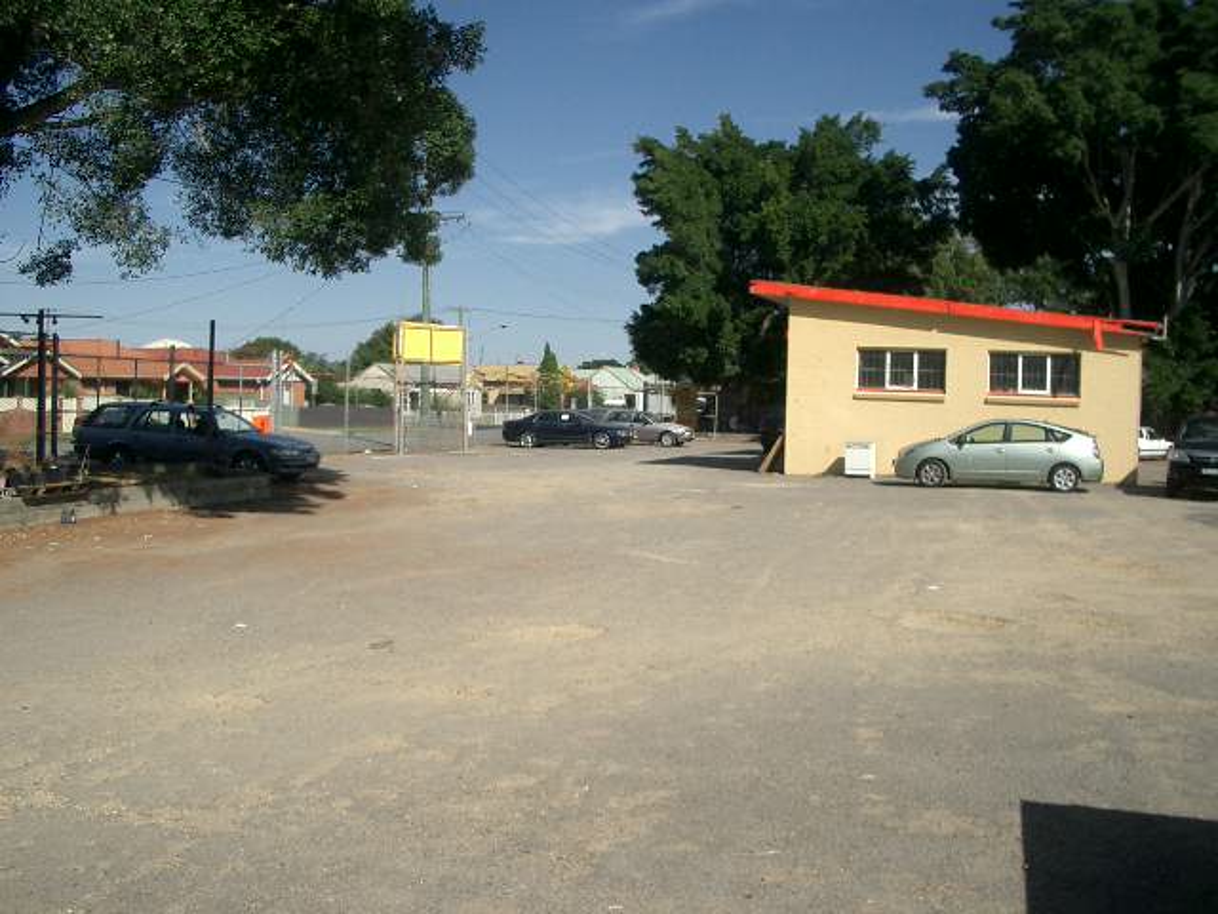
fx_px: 1232
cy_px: 457
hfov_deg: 52.6
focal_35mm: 35
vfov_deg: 40.7
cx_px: 609
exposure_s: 1/640
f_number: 4.3
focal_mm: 5.8
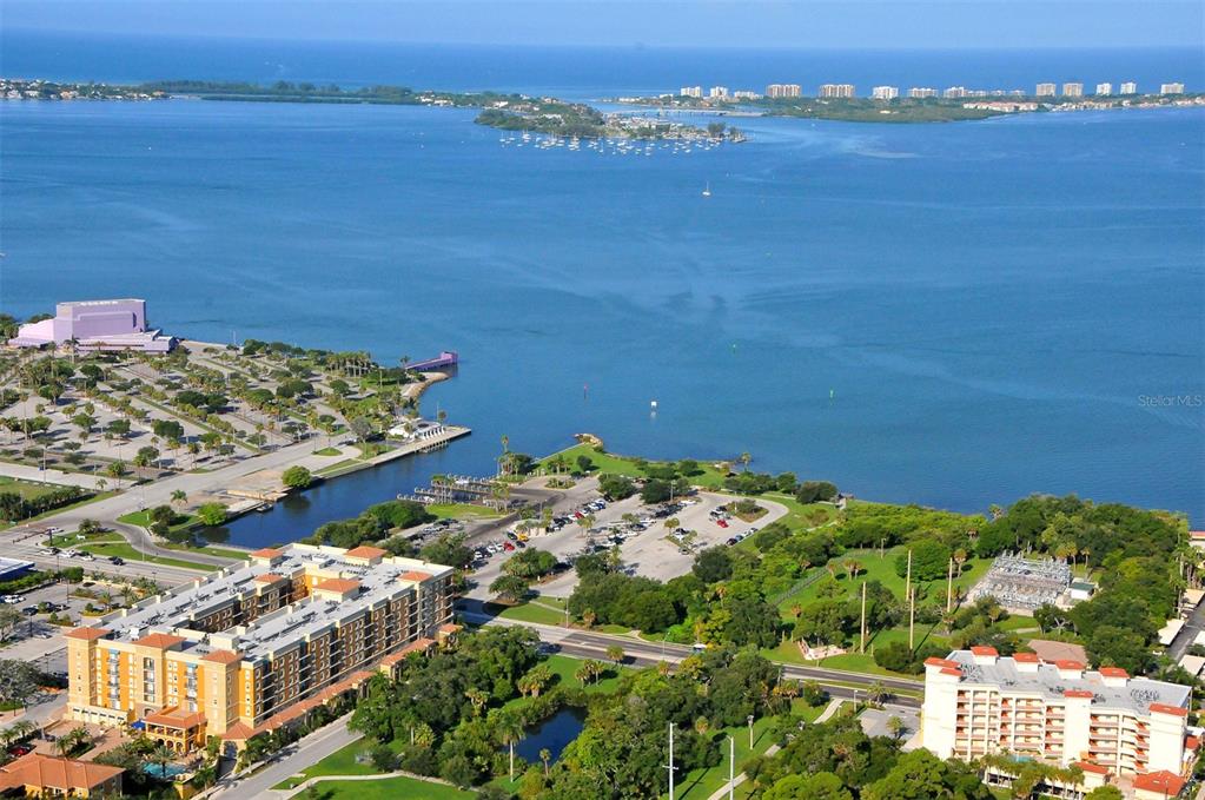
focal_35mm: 54
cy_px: 400
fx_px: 1805
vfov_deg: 25.0
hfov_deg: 36.9
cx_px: 602
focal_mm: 36
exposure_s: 1/1000
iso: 1250
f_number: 16
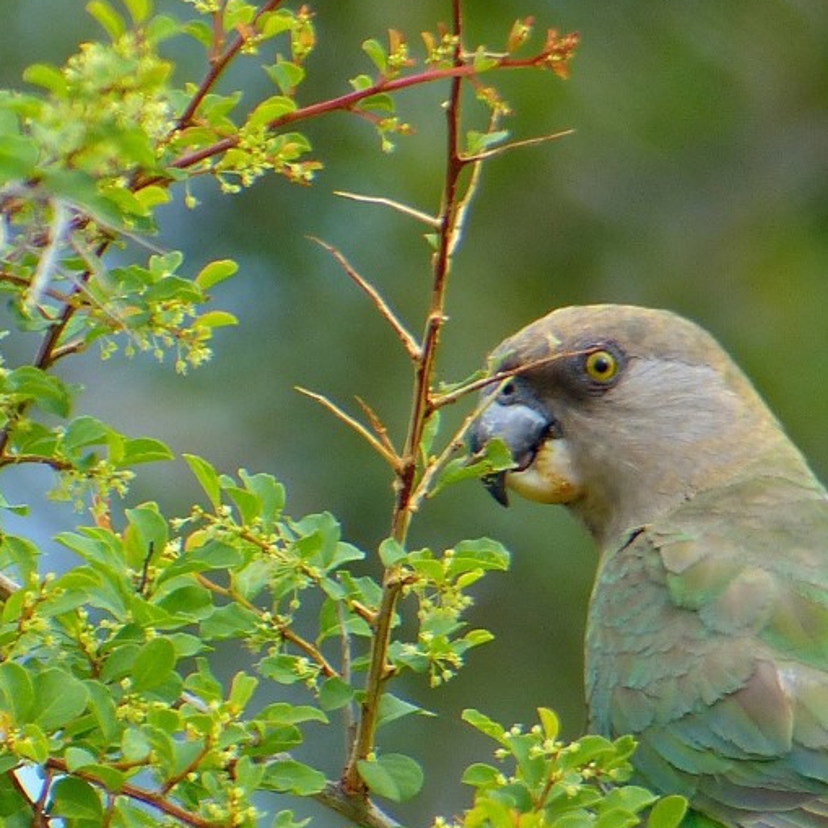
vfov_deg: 1.2
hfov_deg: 1.2
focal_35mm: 1499
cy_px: 571
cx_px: 774
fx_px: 40566
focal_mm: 108
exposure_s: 1/400
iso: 100
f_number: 2.8
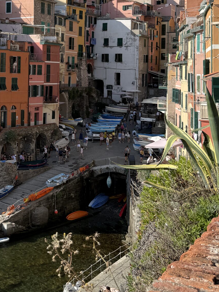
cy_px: 57
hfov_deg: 26.1
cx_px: 19
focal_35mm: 54
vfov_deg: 34.4
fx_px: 456
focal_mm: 6.76
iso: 80
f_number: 1.78
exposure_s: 1/3953
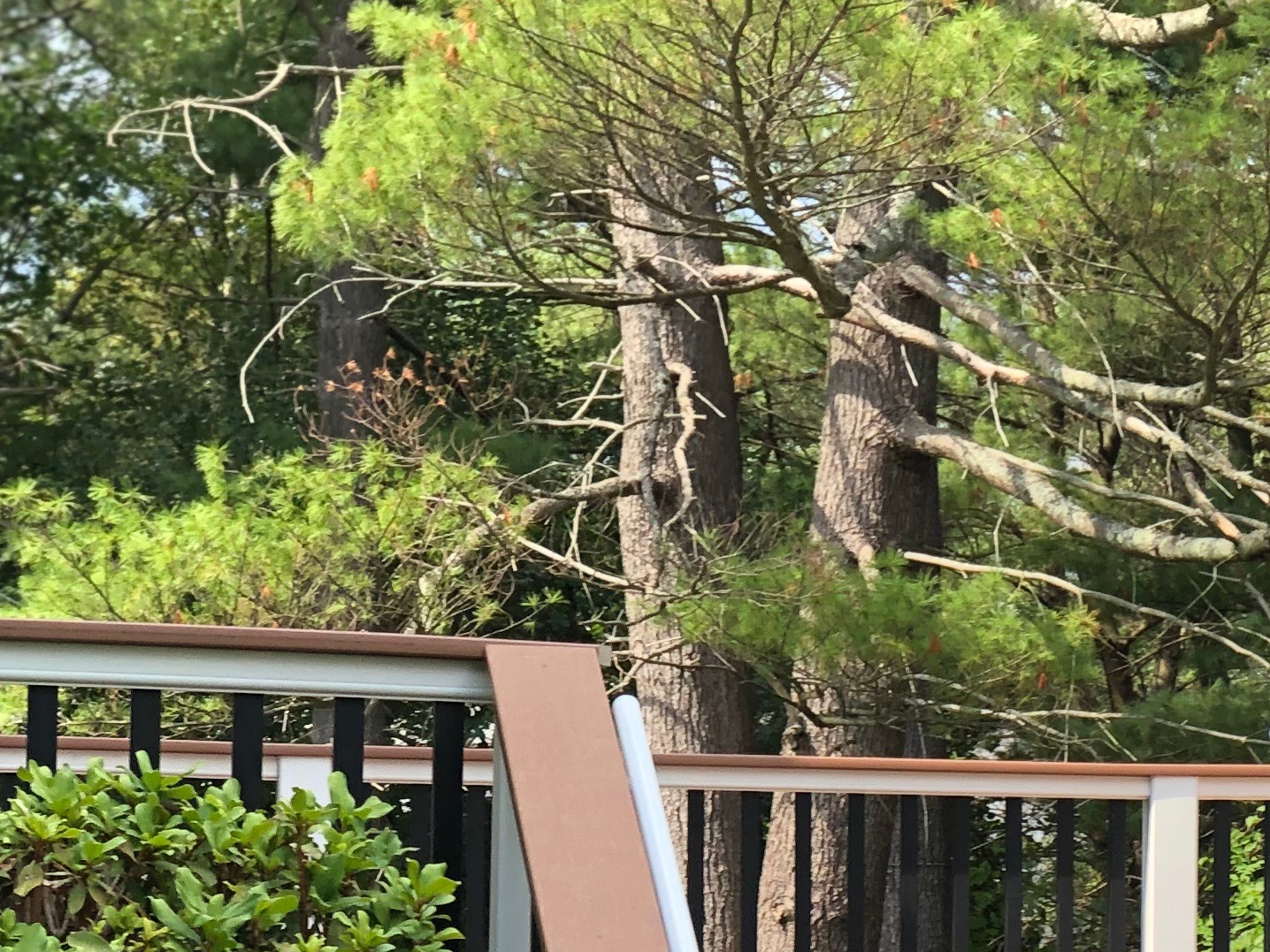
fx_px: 5356
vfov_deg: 10.0
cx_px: 1570
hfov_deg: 13.1
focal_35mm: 146
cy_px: 1119
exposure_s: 1/186
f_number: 2.4
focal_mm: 6
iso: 16
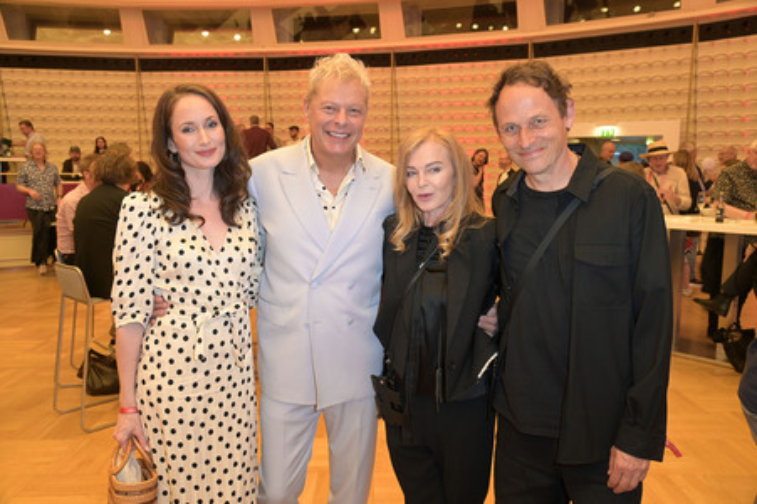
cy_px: 252
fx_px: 651
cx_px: 378
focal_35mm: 31
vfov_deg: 42.3
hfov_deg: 60.3
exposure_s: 1/30
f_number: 5.6
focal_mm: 31
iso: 1600
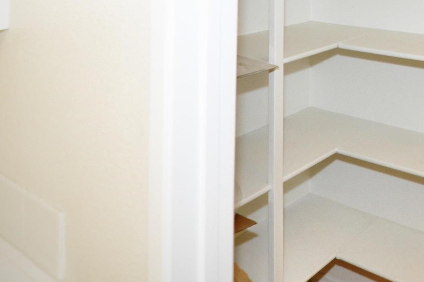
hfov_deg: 42.4
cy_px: -57
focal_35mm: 40
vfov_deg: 28.7
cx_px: 414
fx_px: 473
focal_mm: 11
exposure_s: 1/60
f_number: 4
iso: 800
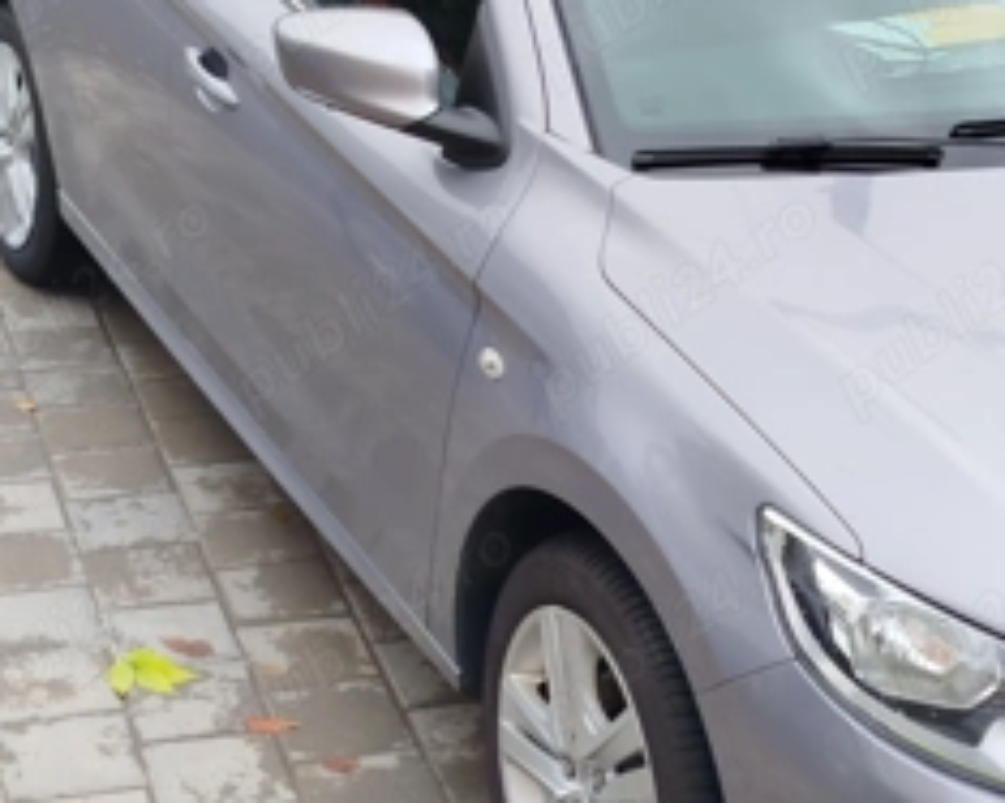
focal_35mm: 75
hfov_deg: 25.4
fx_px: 2230
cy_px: 374
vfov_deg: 20.4
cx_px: 524
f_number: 1.7
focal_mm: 5.31
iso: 50
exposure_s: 1/160
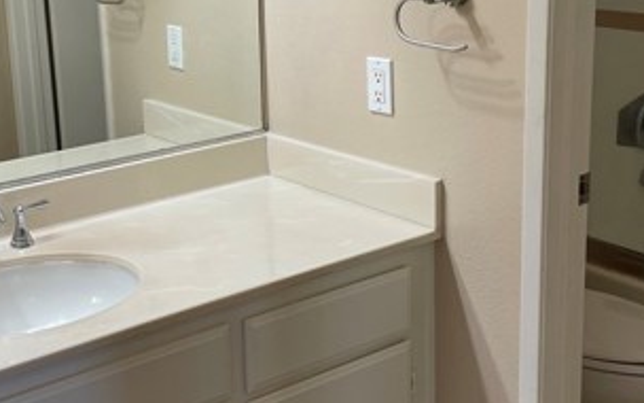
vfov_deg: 22.2
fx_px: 1018
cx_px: 214
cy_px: 119
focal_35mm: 58
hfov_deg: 34.8
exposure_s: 1/120
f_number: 1.6
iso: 40
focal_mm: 4.2
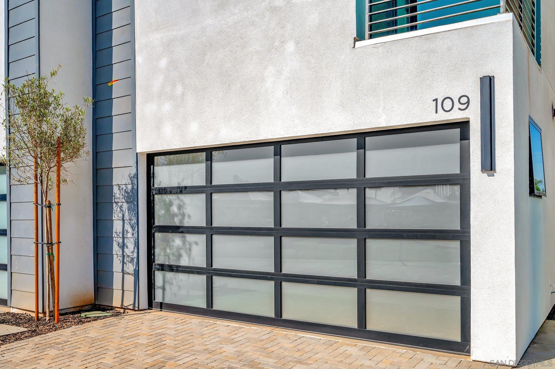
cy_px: 184
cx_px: 278
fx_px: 462
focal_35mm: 30
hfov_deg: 62.0
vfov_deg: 43.5
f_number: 8
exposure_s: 1/2000
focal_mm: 30
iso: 400
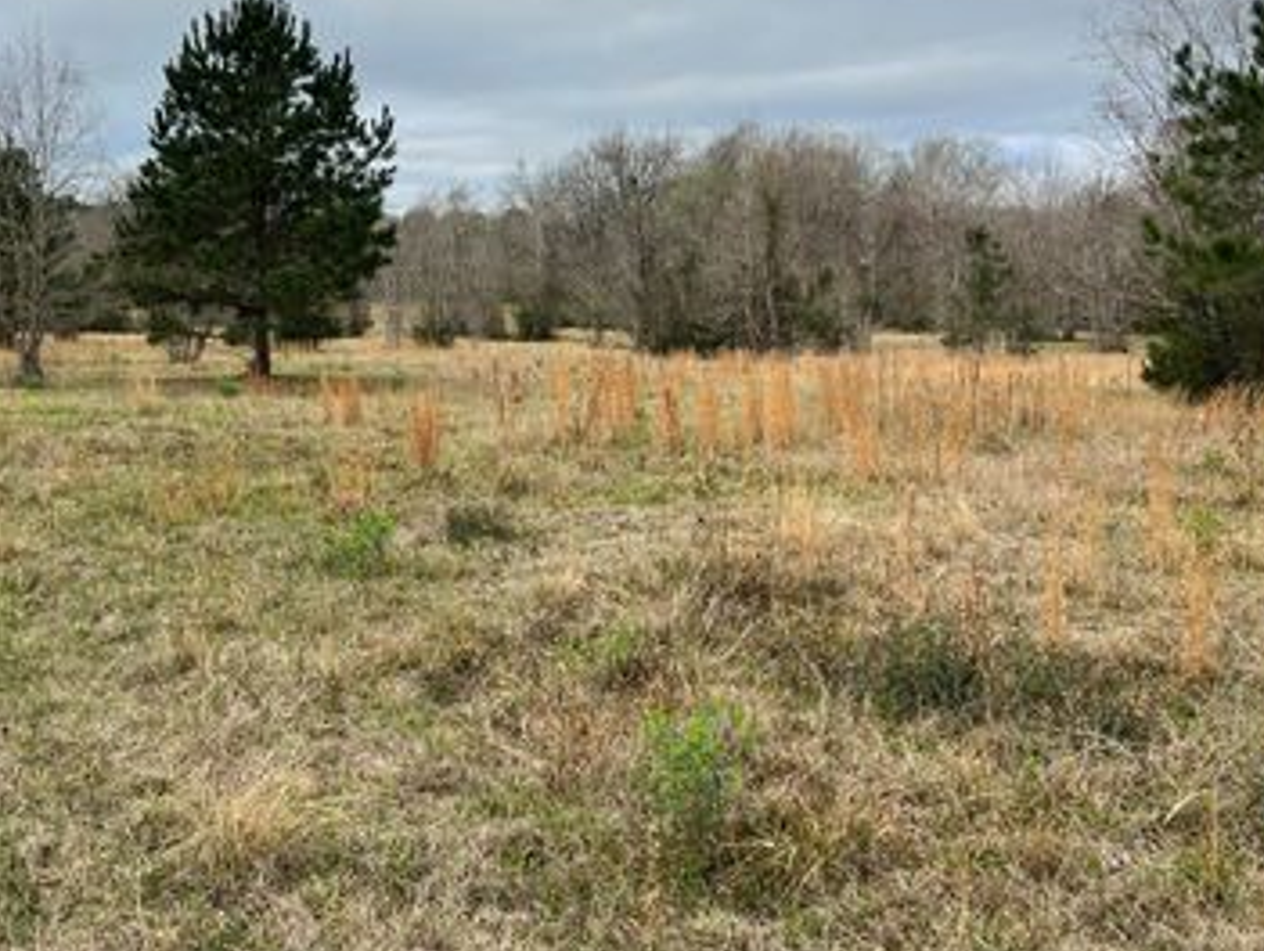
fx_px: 1352
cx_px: 547
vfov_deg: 38.4
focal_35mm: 37
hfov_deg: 50.0
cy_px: 333
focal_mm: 5.7
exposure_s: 1/2299
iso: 50
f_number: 1.5
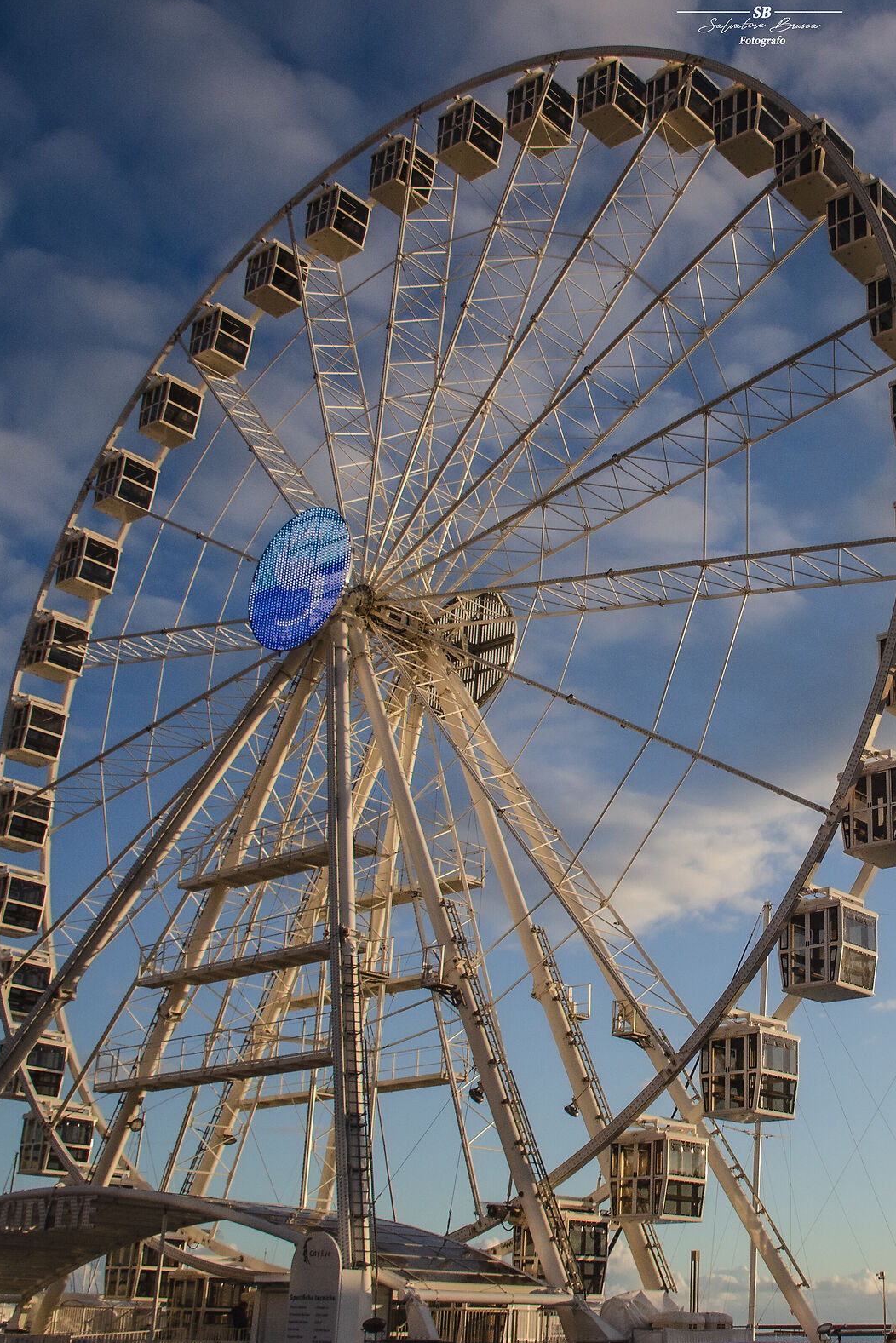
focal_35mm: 41
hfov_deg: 31.5
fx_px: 1530
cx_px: 760
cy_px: 673
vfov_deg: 47.4
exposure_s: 1/8000
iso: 400
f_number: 3.5
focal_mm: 18
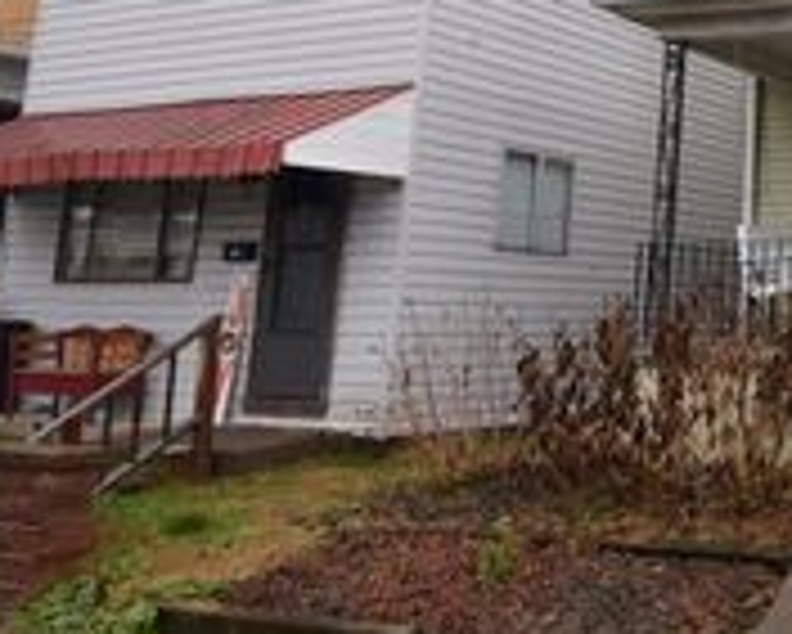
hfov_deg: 31.3
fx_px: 1126
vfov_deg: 30.5
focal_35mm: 48
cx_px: 994
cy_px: 106
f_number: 5.6
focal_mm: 12
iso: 800
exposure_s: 1/250
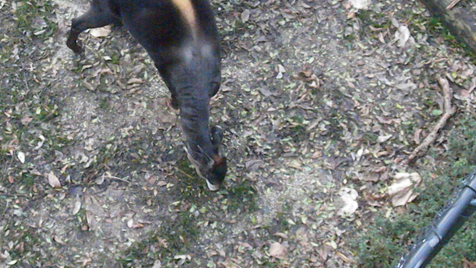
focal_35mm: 106
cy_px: 58
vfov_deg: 11.4
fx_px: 1338
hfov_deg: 20.1
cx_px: 155
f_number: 5
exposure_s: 1/253
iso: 2234
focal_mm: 12.7
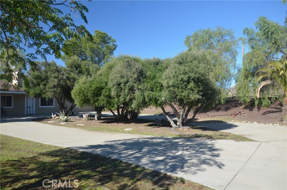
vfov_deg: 47.7
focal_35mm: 27
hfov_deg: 67.5
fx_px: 215
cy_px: 95
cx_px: 144
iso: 200
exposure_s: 1/250
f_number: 8
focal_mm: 18
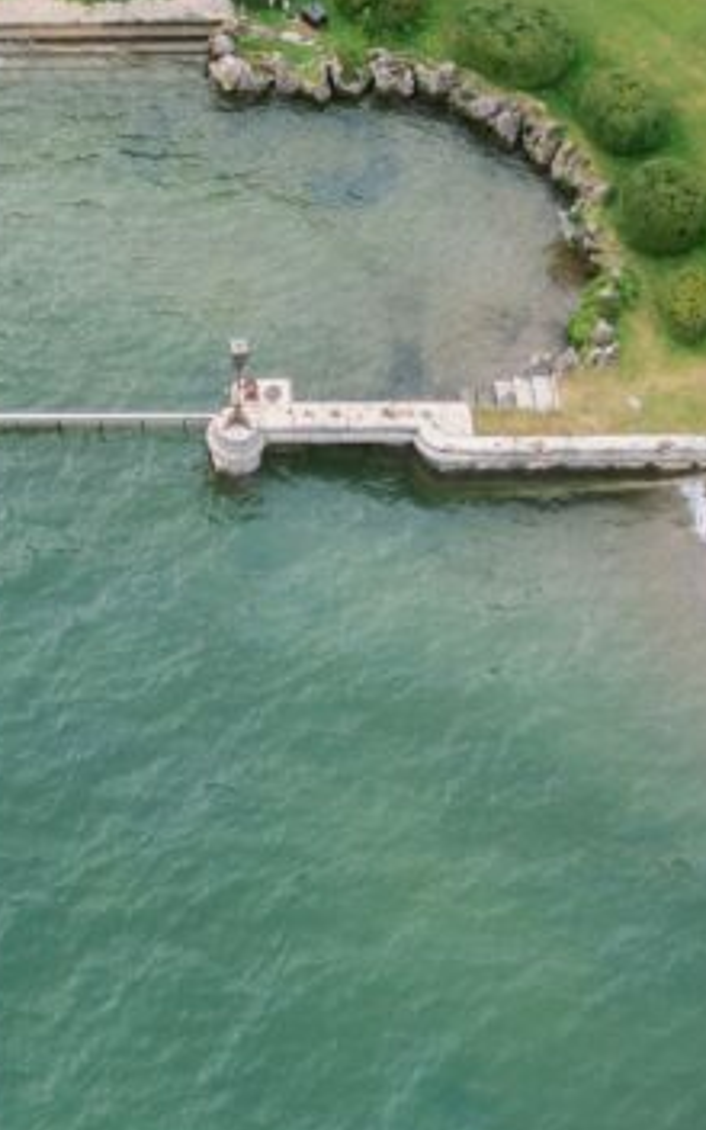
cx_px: 55
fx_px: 2278
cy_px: -324
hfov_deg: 17.3
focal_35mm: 74
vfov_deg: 24.4
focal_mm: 6.72
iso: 110
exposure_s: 1/350
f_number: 1.7
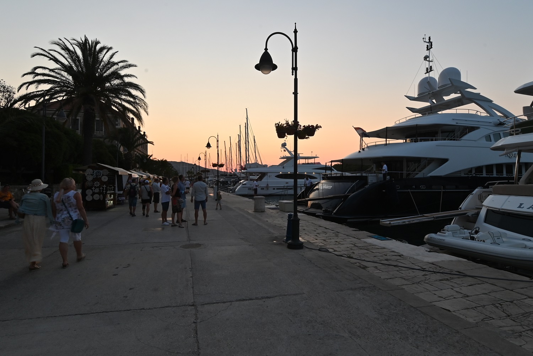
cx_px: 266
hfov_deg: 90.0
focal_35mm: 18
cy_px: 178
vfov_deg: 67.4
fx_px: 266
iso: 250
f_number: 16
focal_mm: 12
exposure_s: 1/20
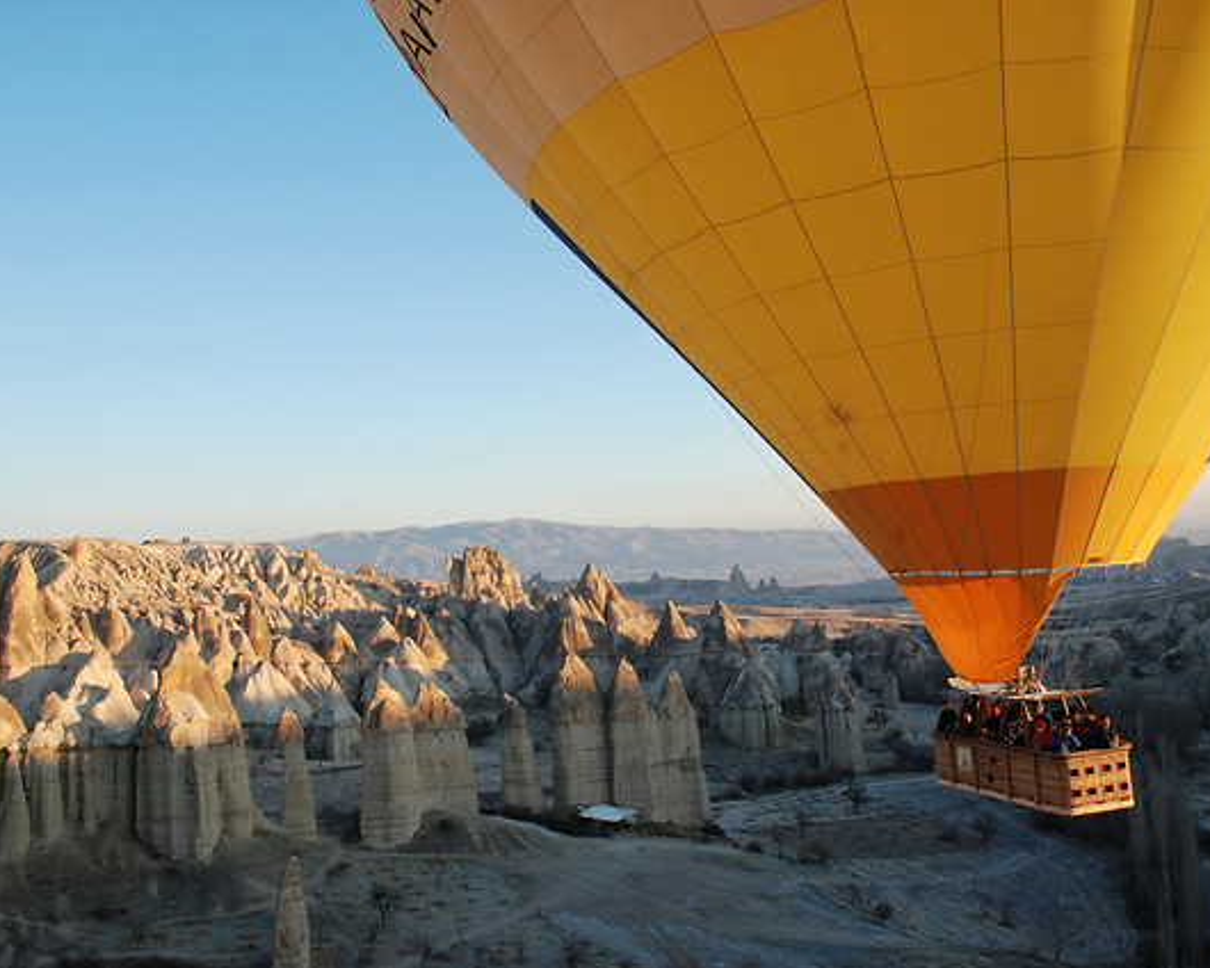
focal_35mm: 34
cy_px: 486
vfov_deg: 43.4
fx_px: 1218
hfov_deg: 52.8
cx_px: 614
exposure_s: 1/125
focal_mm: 20
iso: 140
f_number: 5.6
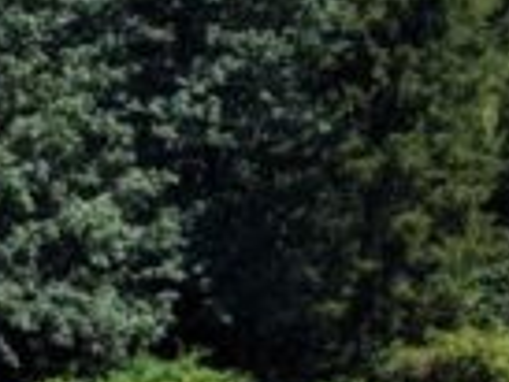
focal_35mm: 135
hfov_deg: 14.0
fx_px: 1987
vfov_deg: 9.9
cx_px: -175
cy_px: 849
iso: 40
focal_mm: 6.81
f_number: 1.85
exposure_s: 1/3650
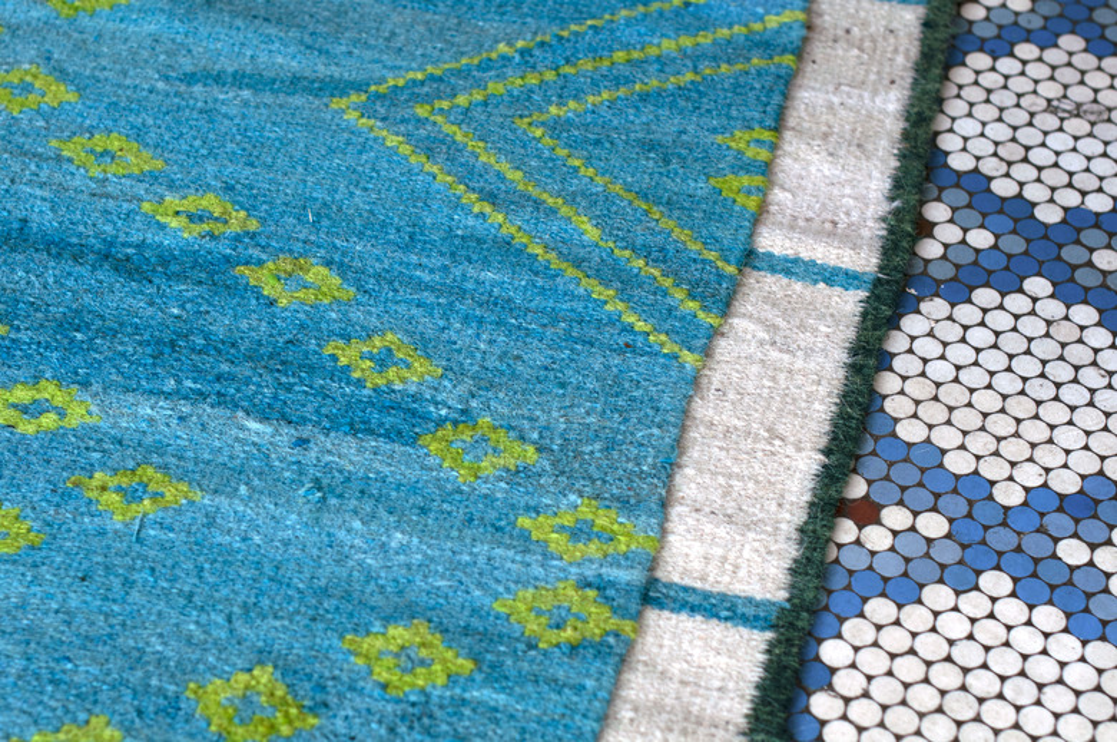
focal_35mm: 75
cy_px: 371
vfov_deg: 18.1
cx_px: 558
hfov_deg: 27.0
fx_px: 2324
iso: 200
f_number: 2.8
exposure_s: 1/320
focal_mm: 50
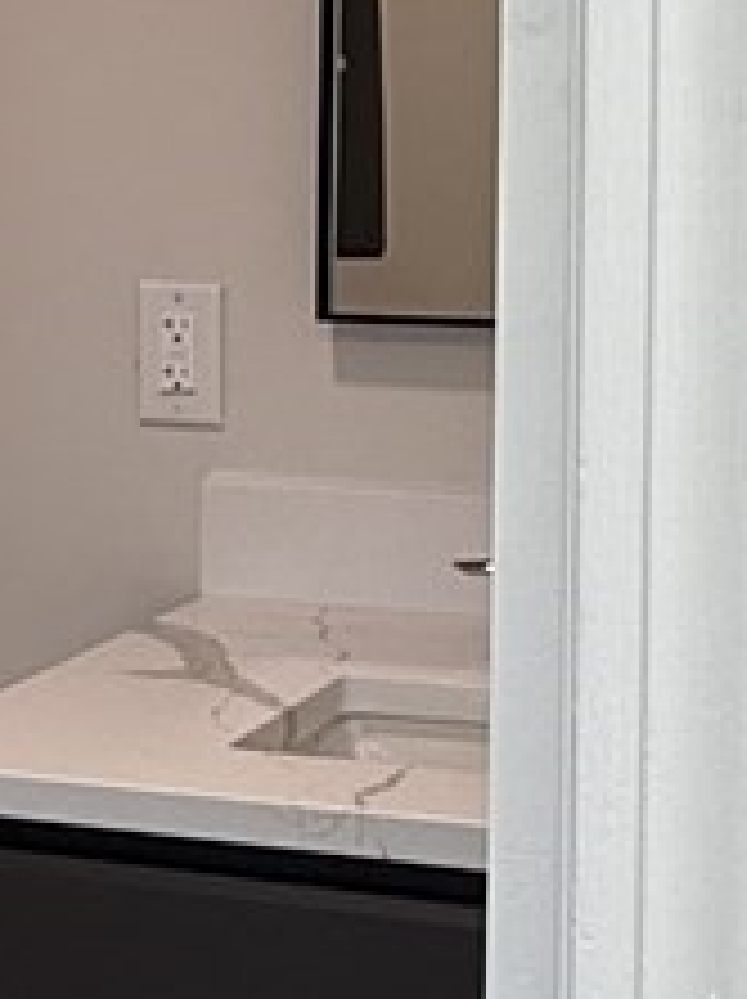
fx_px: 2796
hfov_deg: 14.9
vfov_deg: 20.2
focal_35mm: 97
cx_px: -40
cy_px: 446
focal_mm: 2.22
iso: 100
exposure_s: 1/120
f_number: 2.2
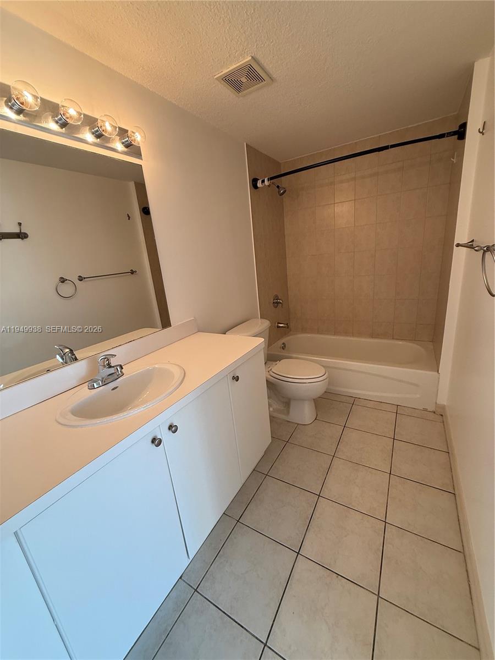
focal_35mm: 14
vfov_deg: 102.1
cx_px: 248
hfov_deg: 85.7
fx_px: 267
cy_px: 330
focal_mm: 2.22
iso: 160
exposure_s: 1/120
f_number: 2.2
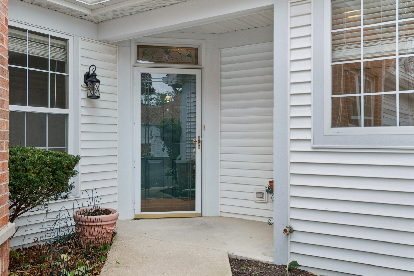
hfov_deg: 53.1
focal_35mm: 36
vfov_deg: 36.9
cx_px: 207
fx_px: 414
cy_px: 138
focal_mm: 24
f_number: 8
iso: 250
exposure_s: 1/80
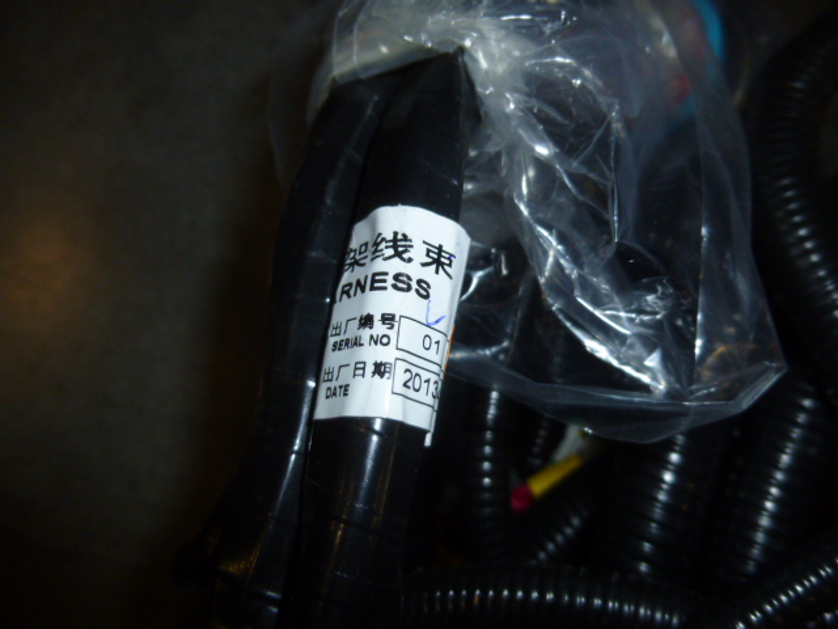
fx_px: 605
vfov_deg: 54.9
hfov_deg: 69.4
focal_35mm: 25
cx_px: 419
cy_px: 314
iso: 160
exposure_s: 1/60
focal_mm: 4.5
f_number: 3.1
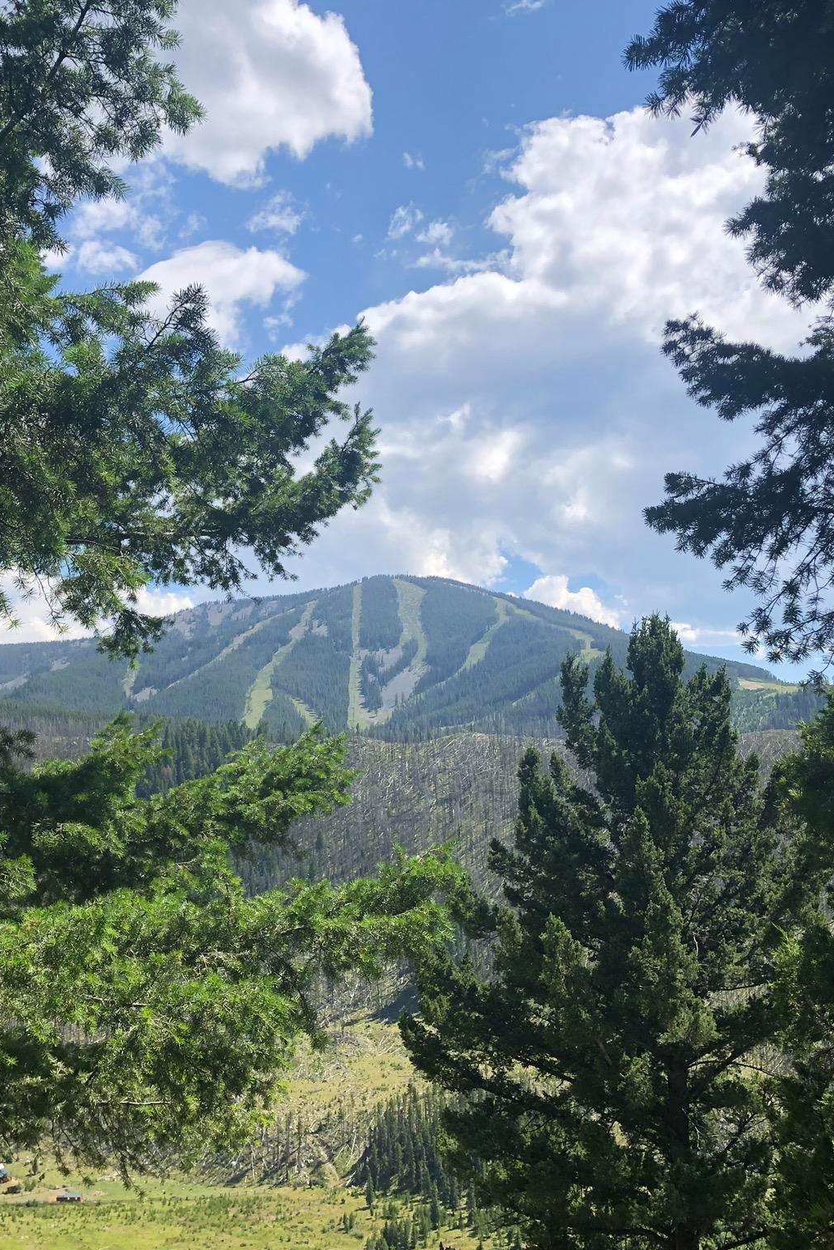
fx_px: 1355
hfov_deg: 34.2
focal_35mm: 39
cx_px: 356
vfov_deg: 49.5
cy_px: 627
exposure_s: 1/2000
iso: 20
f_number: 1.8
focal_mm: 3.99
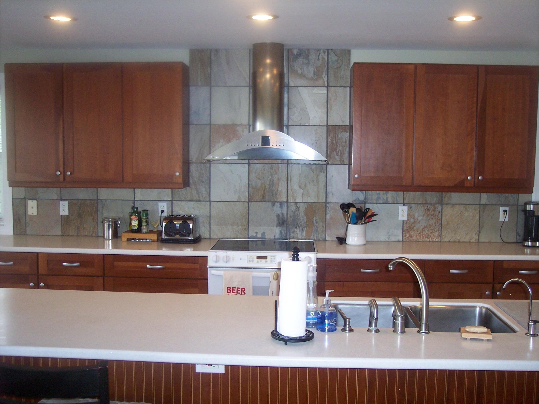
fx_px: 607
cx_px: 270
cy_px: 202
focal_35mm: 39
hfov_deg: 47.9
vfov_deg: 36.8
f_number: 2.8
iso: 140
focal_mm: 8
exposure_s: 1/60
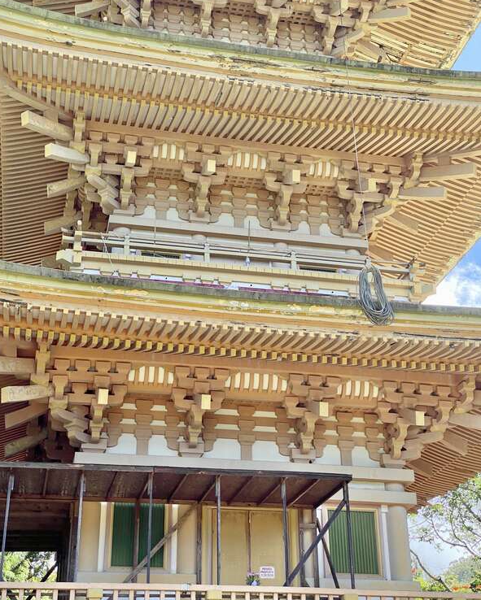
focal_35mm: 55
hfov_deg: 27.6
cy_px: 289
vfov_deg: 34.1
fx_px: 978
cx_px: 238
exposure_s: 1/384
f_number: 2
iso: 20
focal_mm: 6
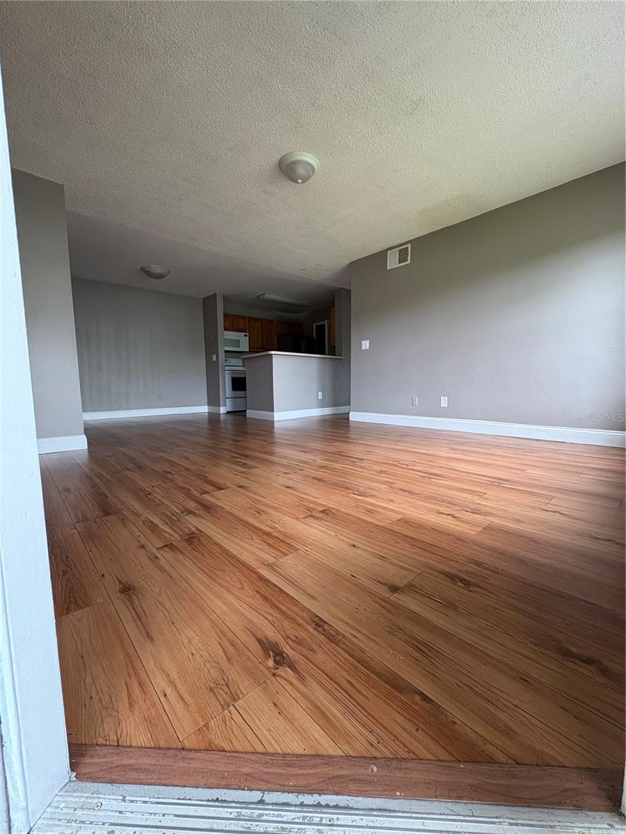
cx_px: 313
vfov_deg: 102.1
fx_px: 338
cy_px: 417
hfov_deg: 85.7
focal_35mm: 14
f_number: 2.2
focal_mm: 2.22
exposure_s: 1/60
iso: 250
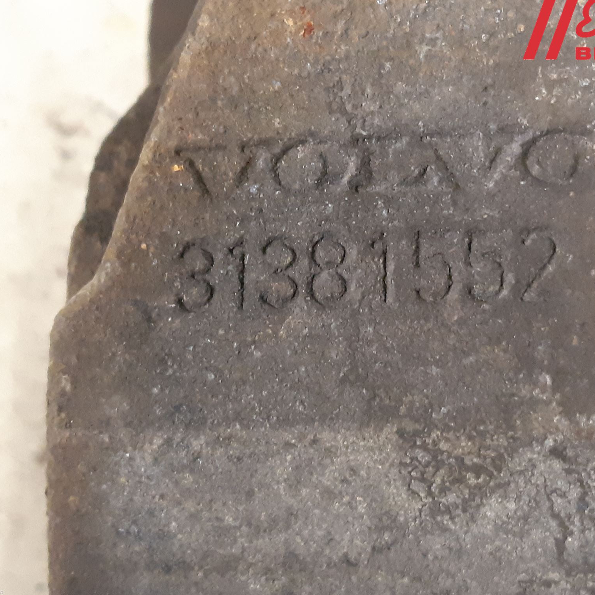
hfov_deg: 52.1
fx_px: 603
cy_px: 294
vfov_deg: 52.5
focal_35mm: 31
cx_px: 362
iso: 400
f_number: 1.7
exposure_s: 1/25
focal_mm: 3.93
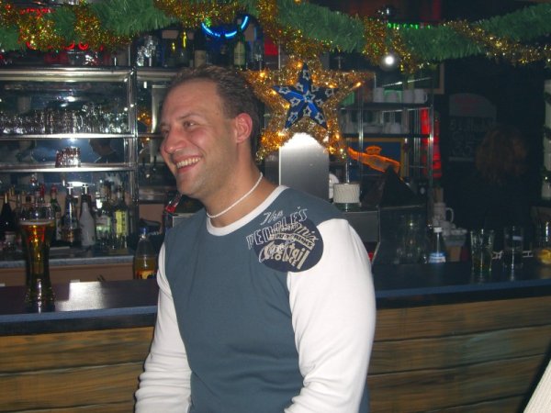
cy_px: 206
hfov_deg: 41.2
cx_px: 276
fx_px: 732
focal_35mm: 46
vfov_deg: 31.5
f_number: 3.1
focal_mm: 9.5
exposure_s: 1/60
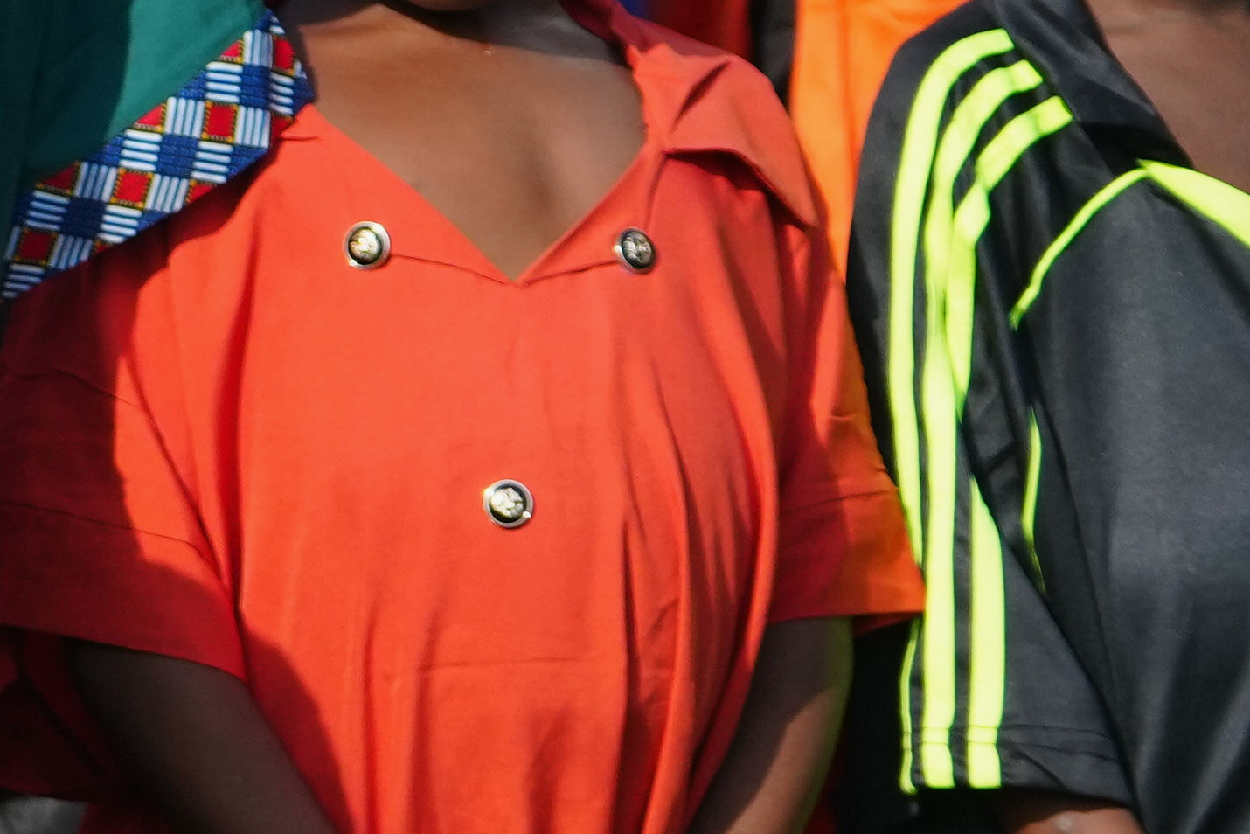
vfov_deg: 2.3
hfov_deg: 3.4
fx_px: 20975
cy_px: 757
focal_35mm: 604
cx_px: -2090
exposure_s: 1/4000
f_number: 3.5
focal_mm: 100
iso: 500
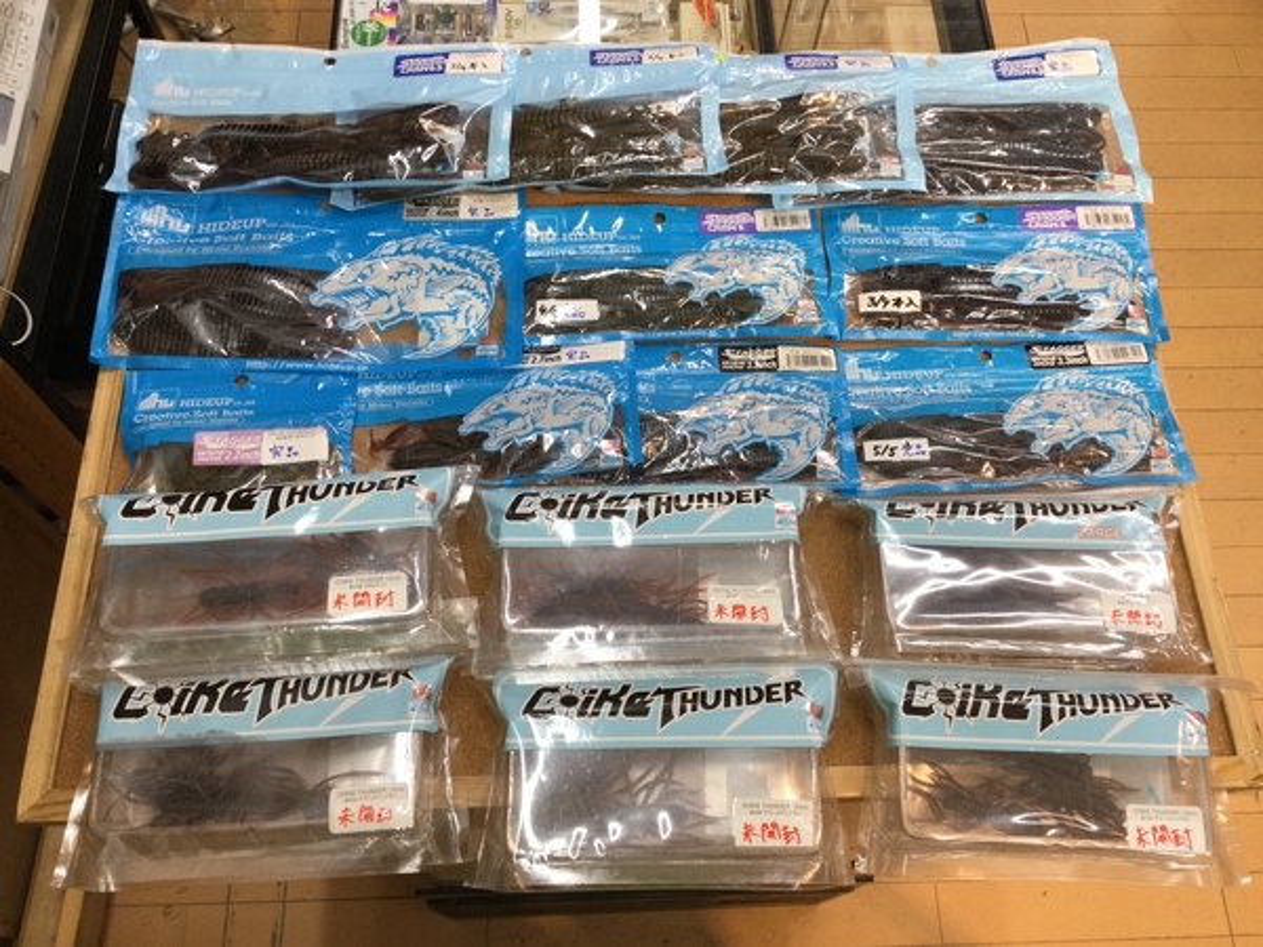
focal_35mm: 31
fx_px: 1131
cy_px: 474
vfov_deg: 45.4
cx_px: 632
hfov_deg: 58.4
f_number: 2.4
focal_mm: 3.3
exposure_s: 1/40
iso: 25
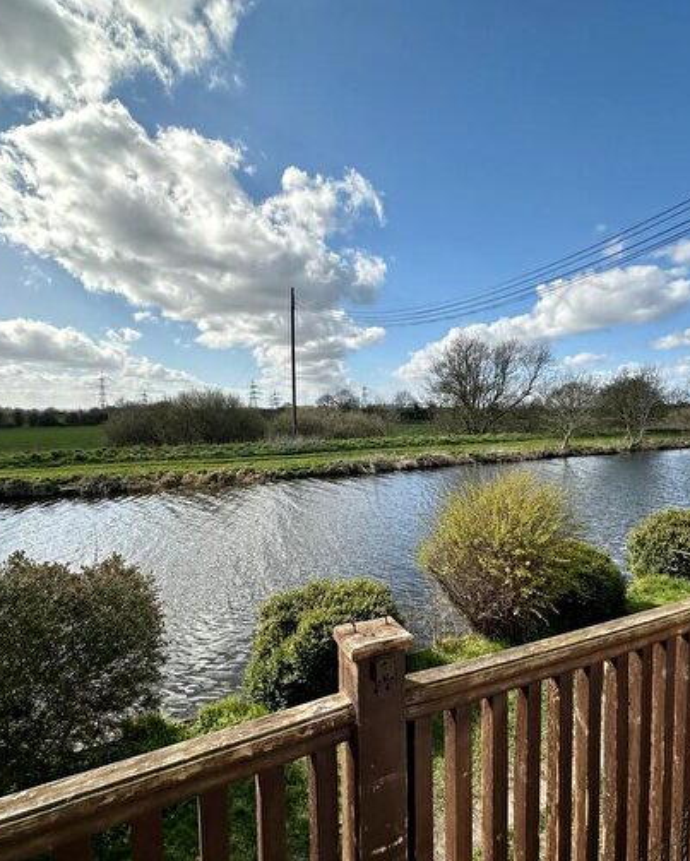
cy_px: 448
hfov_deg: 70.7
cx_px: 382
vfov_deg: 83.2
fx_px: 485
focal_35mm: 19
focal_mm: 2.22
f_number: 2.2
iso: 50
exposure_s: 1/2174
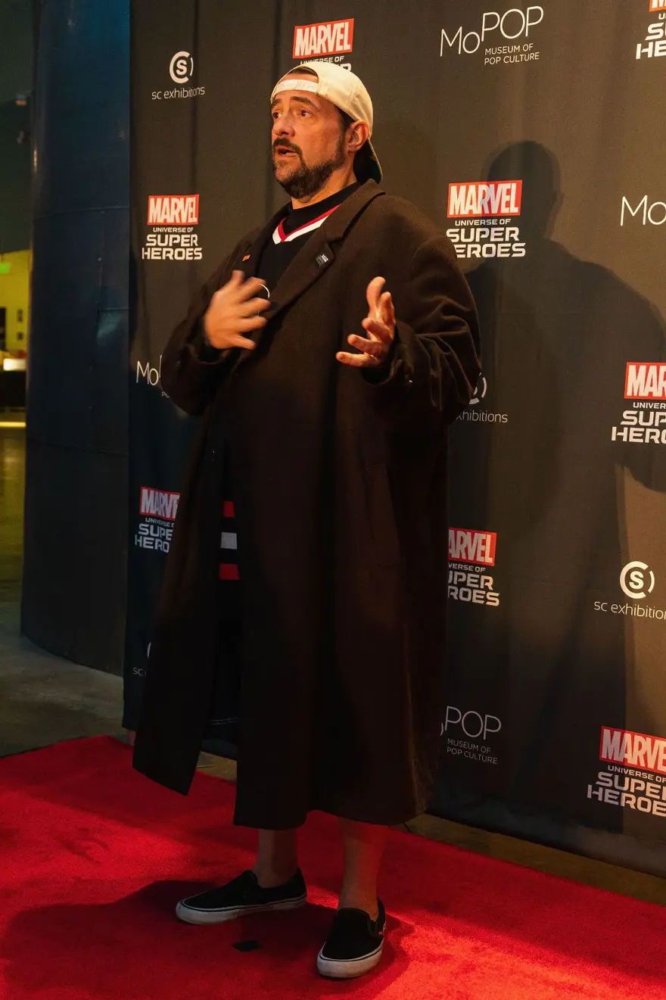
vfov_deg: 48.5
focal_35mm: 40
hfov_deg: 33.4
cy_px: 500
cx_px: 333
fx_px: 1110
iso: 2500
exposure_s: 1/60
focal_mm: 40
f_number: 4.5
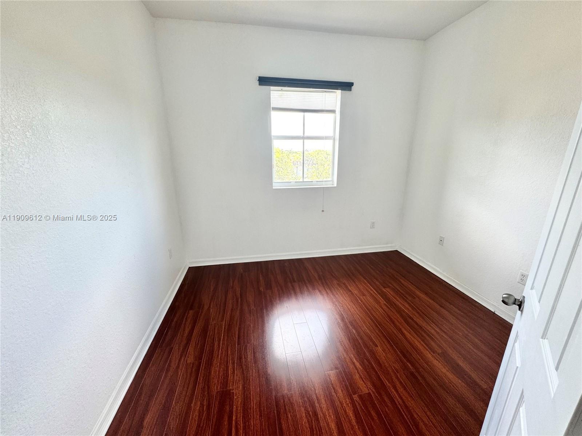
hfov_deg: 102.1
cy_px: 218
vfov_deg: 85.7
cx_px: 291
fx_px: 235
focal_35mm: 14
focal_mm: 2.22
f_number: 2.2
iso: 80
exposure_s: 1/99
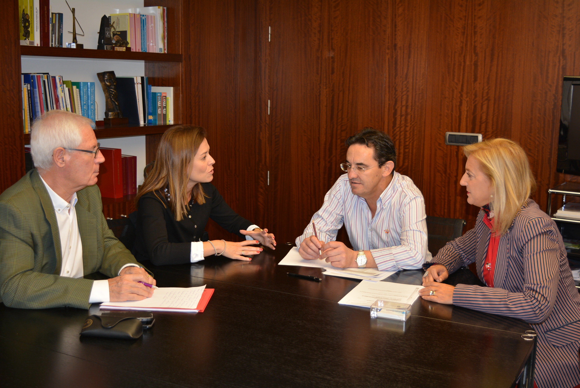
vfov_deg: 30.9
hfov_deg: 44.9
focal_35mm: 44
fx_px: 701
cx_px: 290
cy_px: 194
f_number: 4.2
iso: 200
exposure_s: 1/125
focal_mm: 29
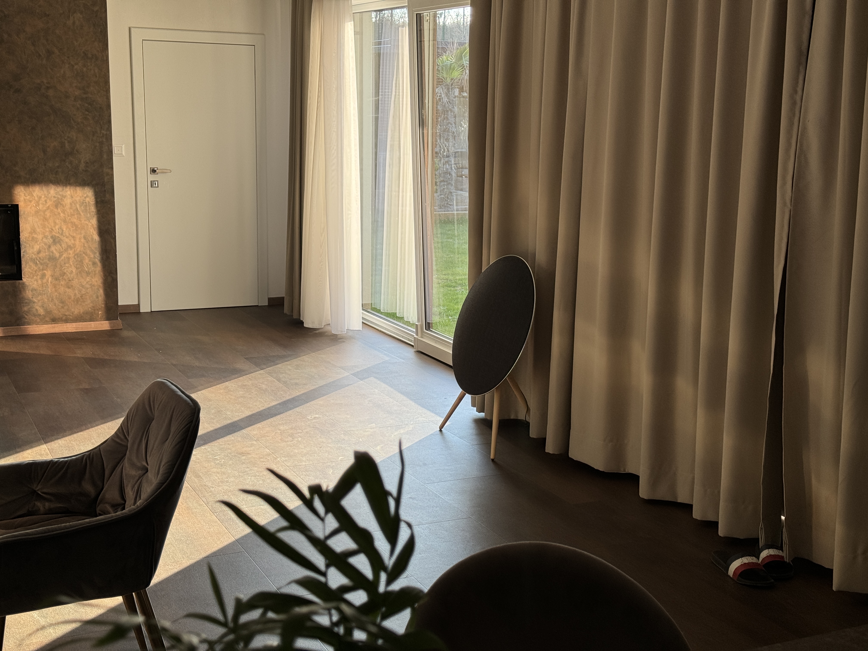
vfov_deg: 30.3
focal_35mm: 48
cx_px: 434
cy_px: 326
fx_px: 1204
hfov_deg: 39.7
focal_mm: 6.76
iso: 50
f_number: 1.78
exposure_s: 1/172
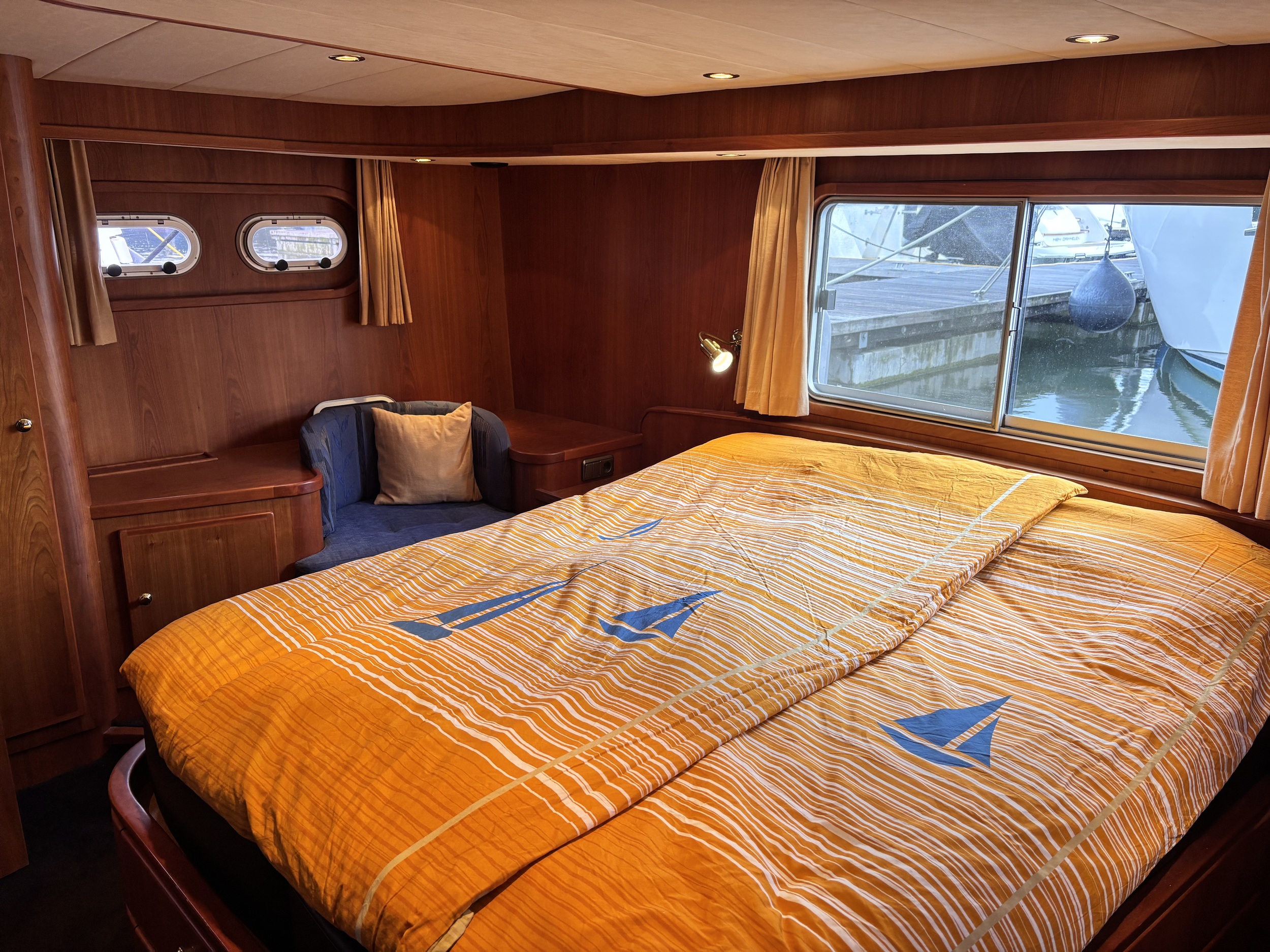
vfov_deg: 53.1
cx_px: 635
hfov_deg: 67.3
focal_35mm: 26
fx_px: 954
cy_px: 476
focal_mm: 5.96
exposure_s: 1/121
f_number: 1.6
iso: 125
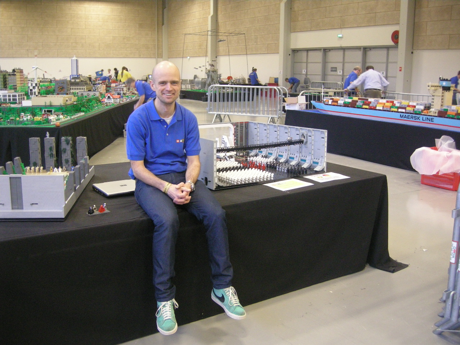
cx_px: 230
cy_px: 172
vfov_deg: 39.7
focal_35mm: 36
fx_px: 478
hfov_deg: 51.4
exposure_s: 1/10.6
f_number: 2.7
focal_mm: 7.5
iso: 400
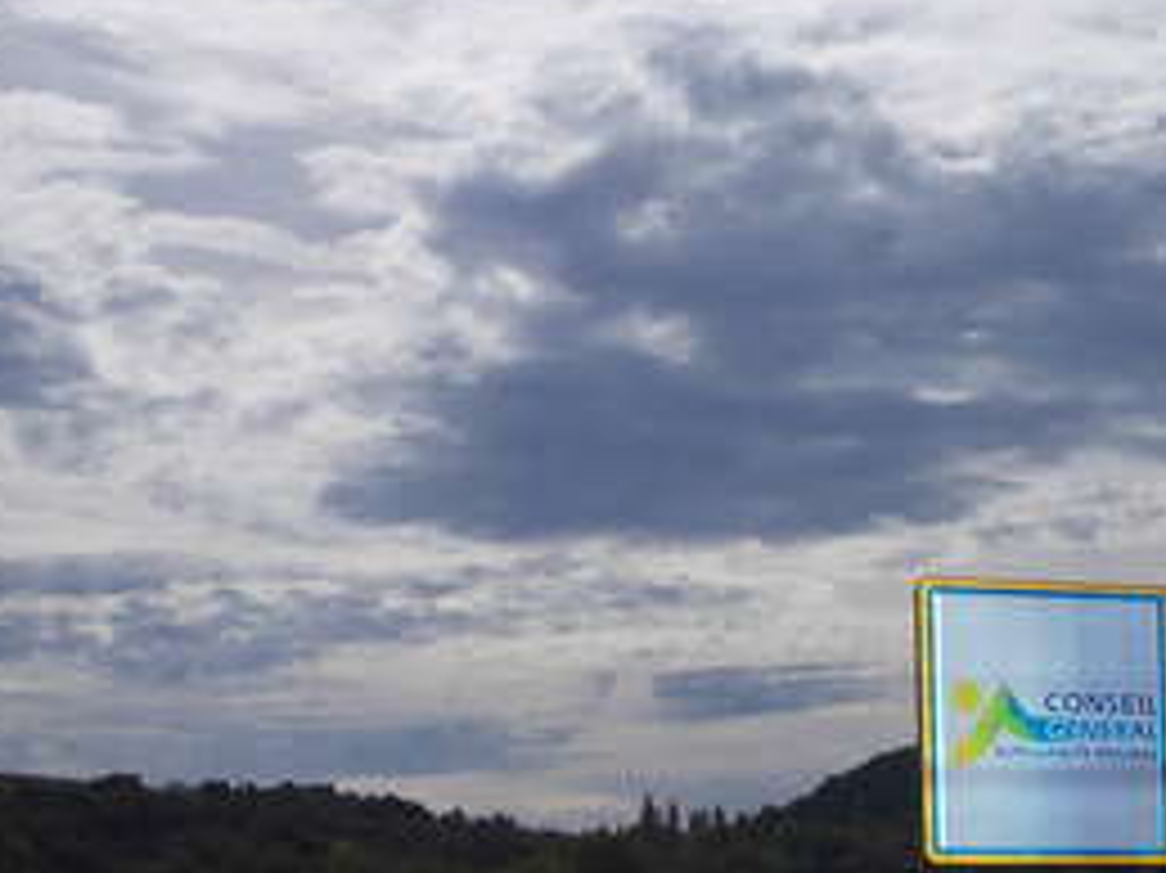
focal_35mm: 88
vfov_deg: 16.7
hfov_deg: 22.1
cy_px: 630
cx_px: 815
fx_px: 2963
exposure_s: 1/1250
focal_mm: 5.3
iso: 80
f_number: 6.2
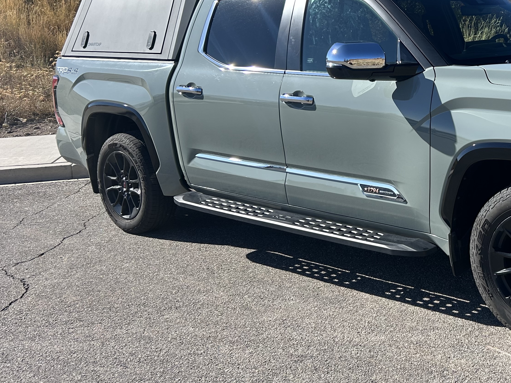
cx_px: 445
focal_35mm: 47
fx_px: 694
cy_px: 106
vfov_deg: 30.5
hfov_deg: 38.1
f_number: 1.5
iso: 50
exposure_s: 1/2571
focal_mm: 5.7
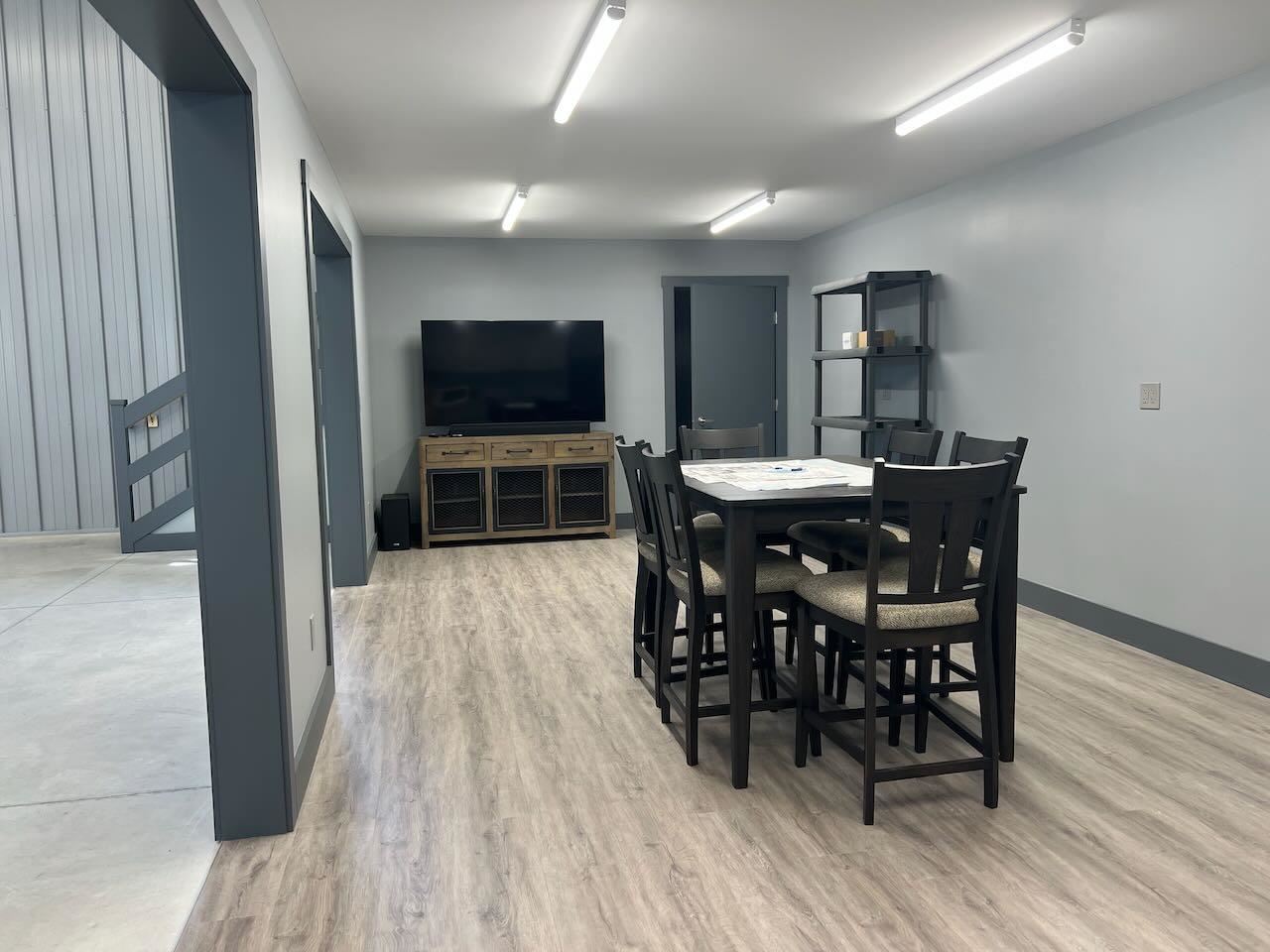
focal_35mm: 26
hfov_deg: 67.3
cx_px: 635
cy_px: 476
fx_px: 954
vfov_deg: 53.1
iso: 80
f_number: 1.5
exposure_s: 1/120
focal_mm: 5.7
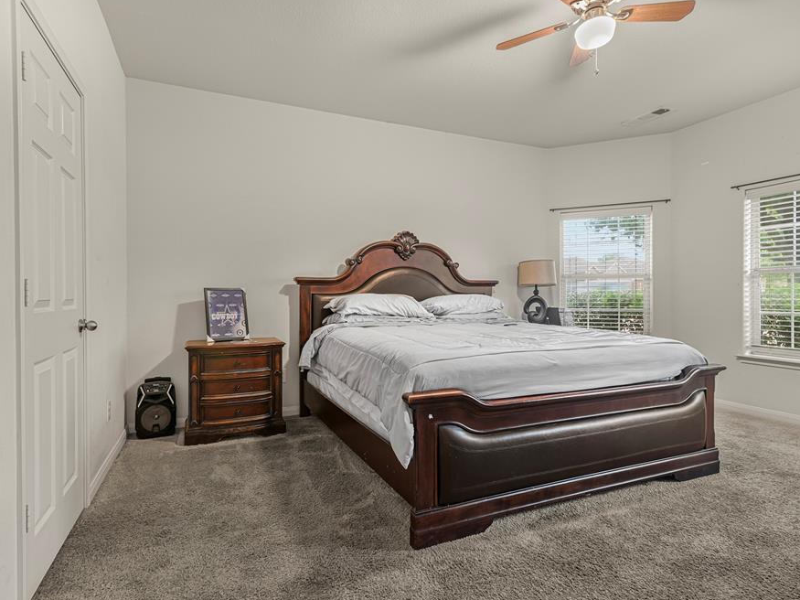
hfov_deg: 87.7
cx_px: 379
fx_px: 416
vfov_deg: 71.6
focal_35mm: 18
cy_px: 302
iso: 160
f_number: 8
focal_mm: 16
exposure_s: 3
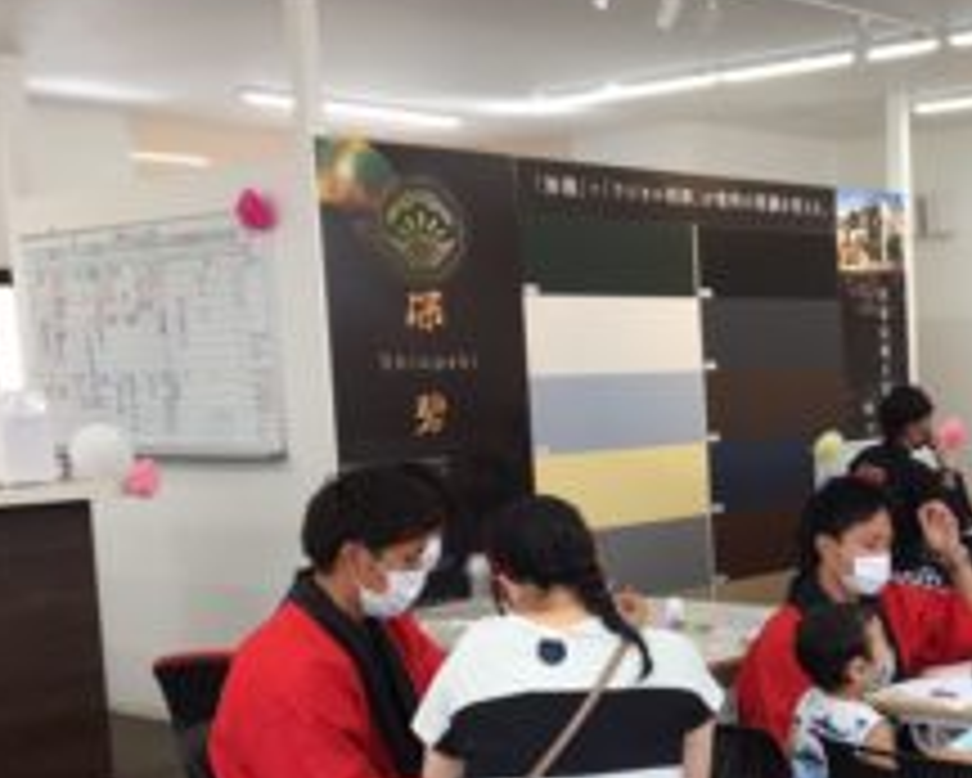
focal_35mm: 59
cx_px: 986
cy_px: 553
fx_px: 1698
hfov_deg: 29.7
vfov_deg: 25.6
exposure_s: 1/60
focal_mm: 4.15
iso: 25
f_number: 2.2
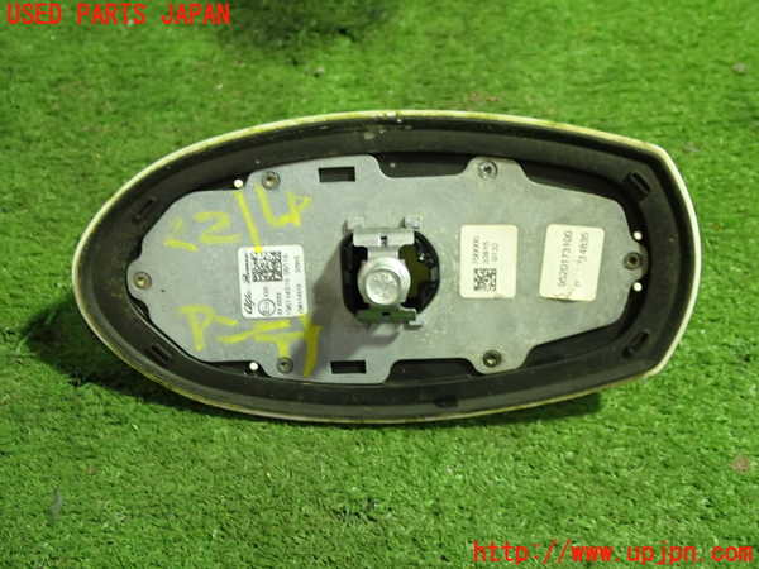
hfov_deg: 45.8
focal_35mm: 41
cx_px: 380
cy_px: 284
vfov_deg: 35.1
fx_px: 899
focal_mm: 7.31
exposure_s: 1/40
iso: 640
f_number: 2.8
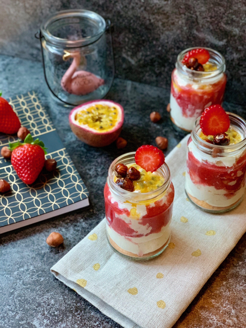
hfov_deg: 28.0
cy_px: 164
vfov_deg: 36.8
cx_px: 123
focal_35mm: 52
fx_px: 493
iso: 500
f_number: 2.4
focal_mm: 6
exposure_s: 1/34
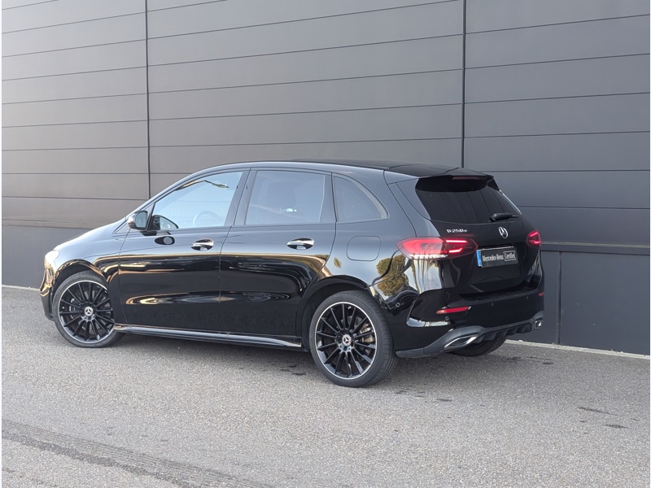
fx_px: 922
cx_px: 326
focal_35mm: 49
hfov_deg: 38.9
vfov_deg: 29.7
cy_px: 244
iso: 190
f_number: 1.68
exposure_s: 1/421
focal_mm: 6.9
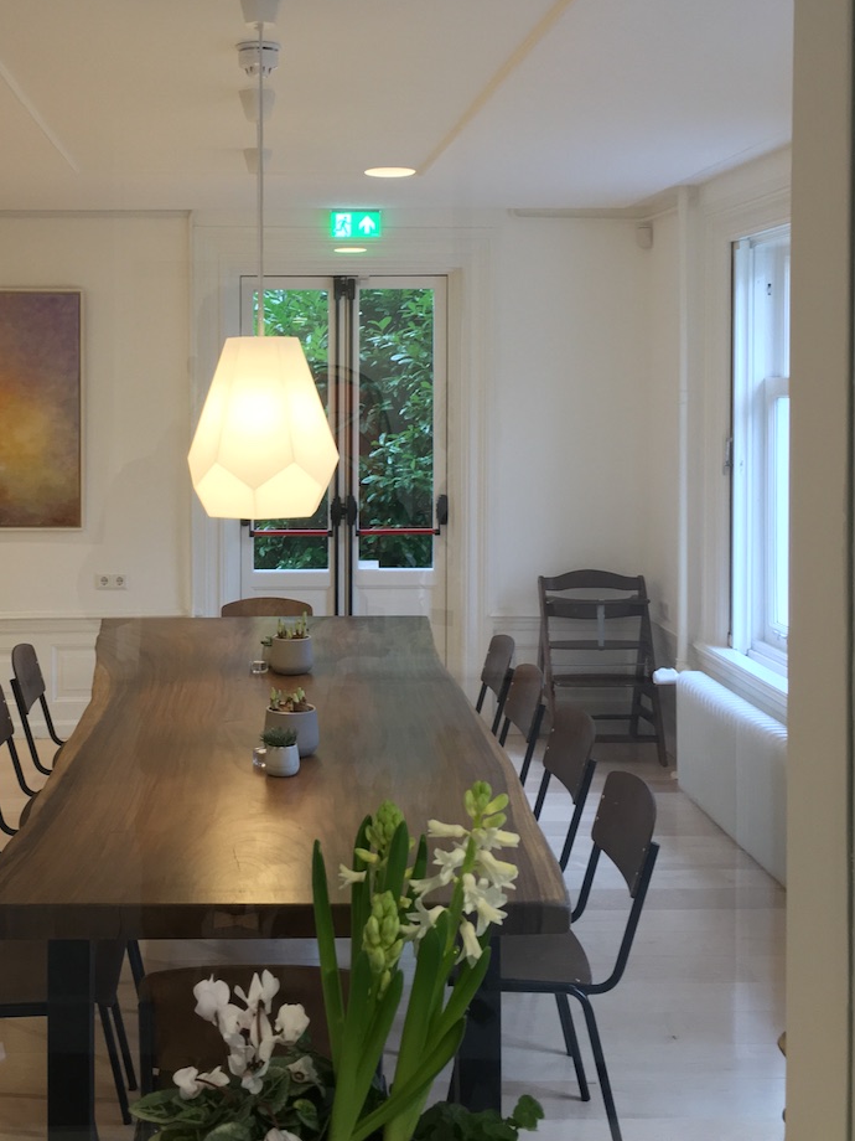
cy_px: 421
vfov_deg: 44.4
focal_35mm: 42
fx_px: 1383
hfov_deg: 34.1
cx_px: 292
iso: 64
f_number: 2.2
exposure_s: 1/33
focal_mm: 4.15
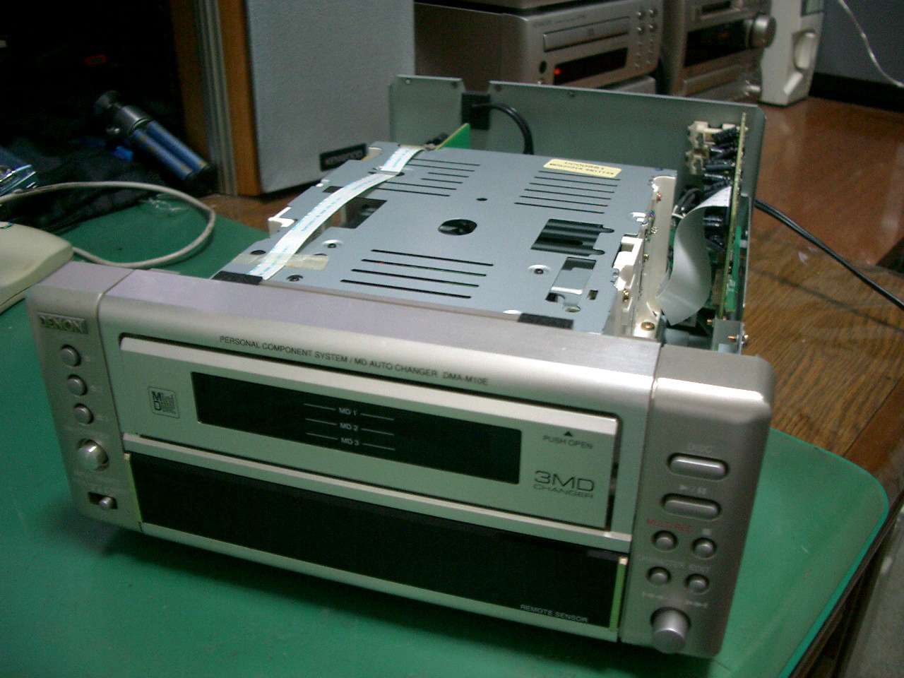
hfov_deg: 52.6
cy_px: 339
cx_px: 452
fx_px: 914
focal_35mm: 35
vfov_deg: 40.7
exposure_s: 1/8
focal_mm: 5.8
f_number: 2.6
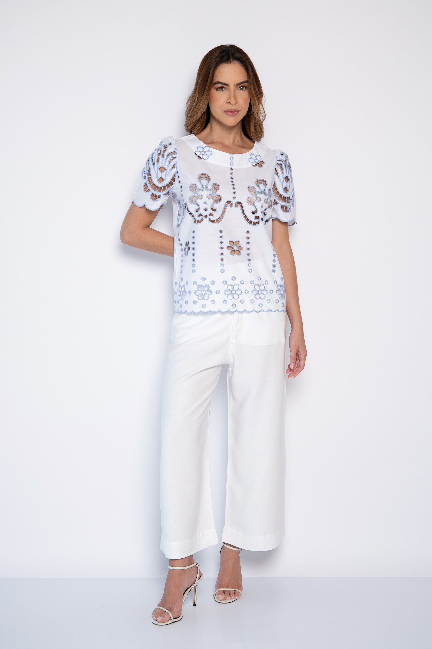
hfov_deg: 26.0
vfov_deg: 38.2
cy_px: 324
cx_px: 216
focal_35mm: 52
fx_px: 937
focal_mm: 52
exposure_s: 1/160
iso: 250
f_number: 4.5
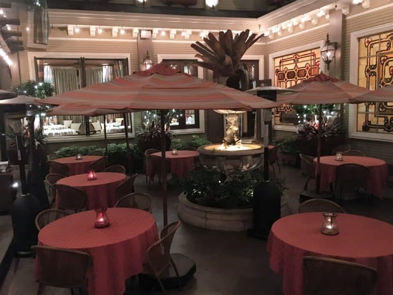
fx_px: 329
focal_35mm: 29
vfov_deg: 48.2
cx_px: 196
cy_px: 148
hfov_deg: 61.7
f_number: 2.2
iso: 640
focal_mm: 4.15
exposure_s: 1/15
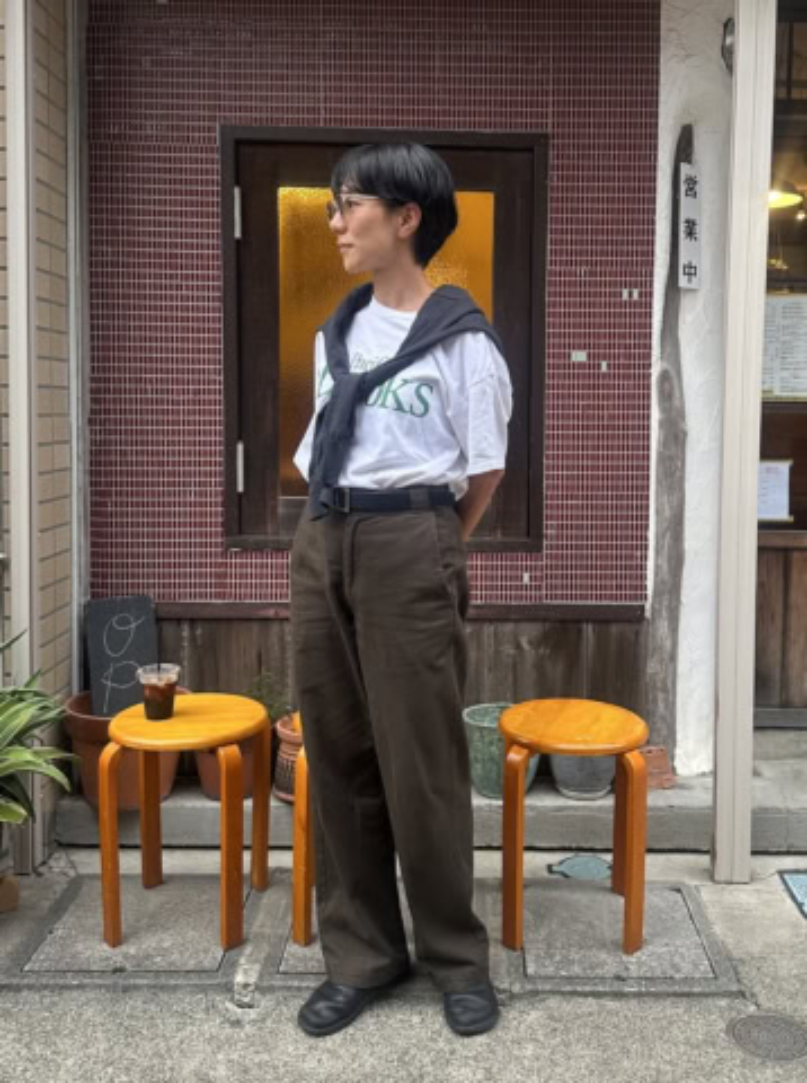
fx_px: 749
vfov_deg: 71.7
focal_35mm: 24
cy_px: 542
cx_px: 404
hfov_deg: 56.6
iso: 200
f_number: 1.8
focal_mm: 6.9
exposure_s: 1/100
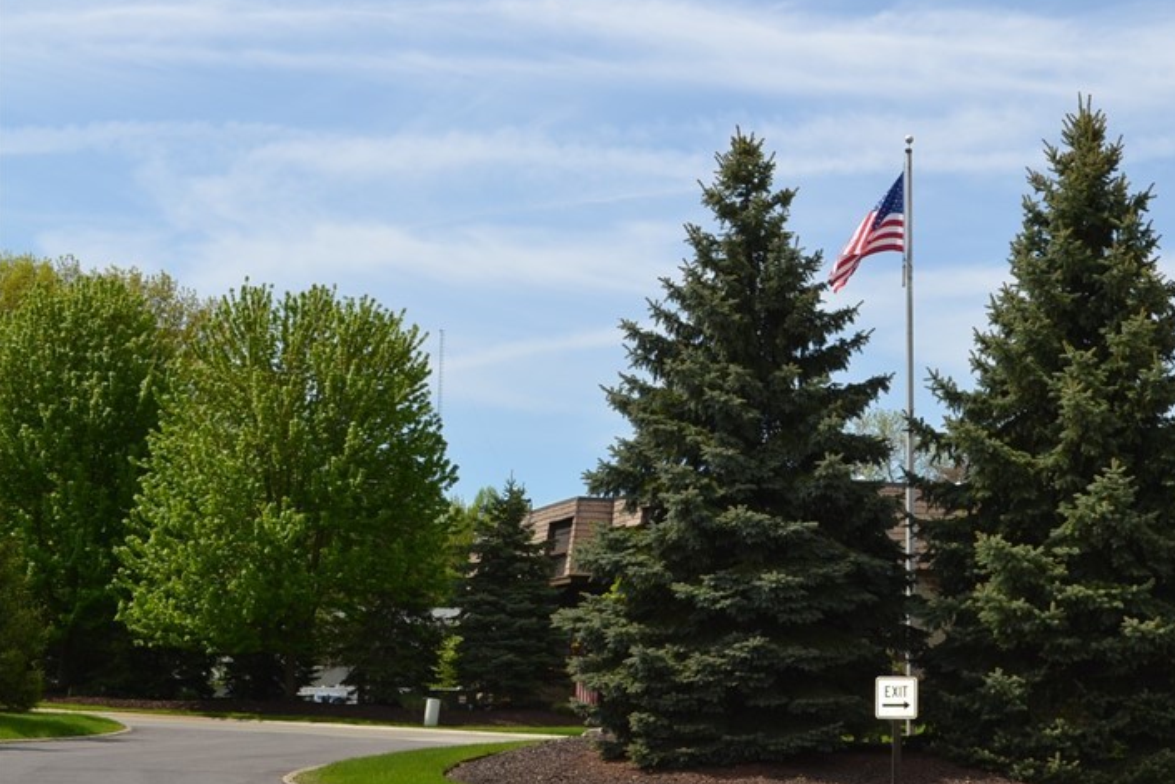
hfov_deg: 32.7
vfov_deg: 22.6
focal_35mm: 60
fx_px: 1959
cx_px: 900
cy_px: 431
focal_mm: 26
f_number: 10
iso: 100
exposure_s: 1/200
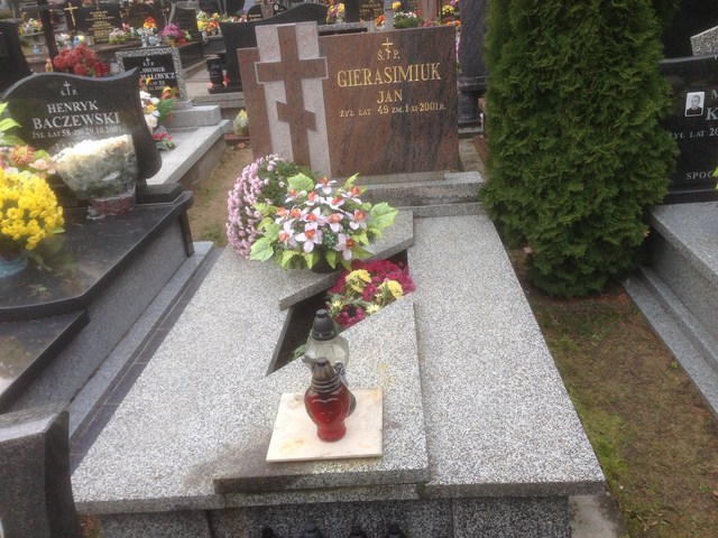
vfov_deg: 42.9
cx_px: 359
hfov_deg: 55.4
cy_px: 269
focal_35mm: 33
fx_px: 684
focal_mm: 4.12
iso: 64
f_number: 2.4
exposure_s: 1/120
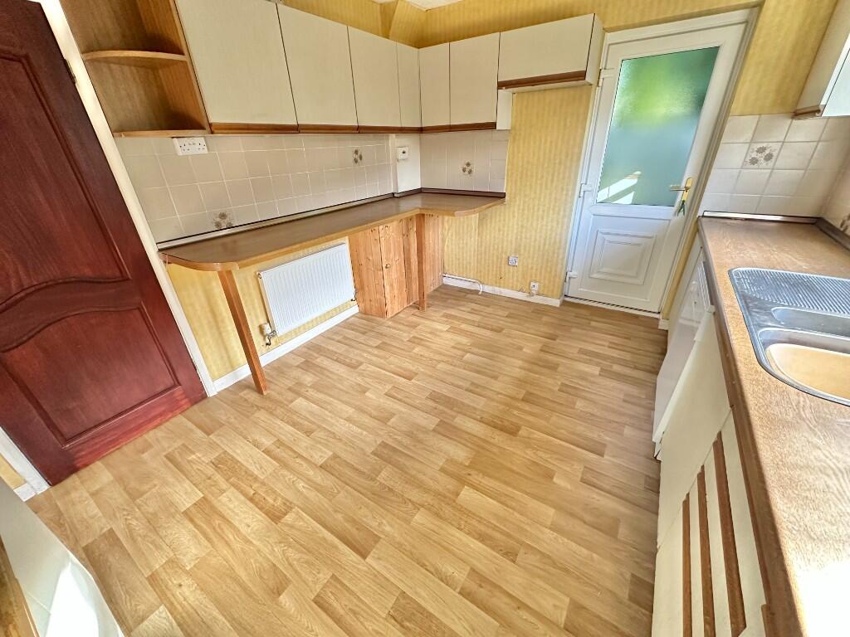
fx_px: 344
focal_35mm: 14
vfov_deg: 85.7
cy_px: 318
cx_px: 425
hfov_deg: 102.1
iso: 320
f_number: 2.2
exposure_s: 1/99
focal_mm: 2.22
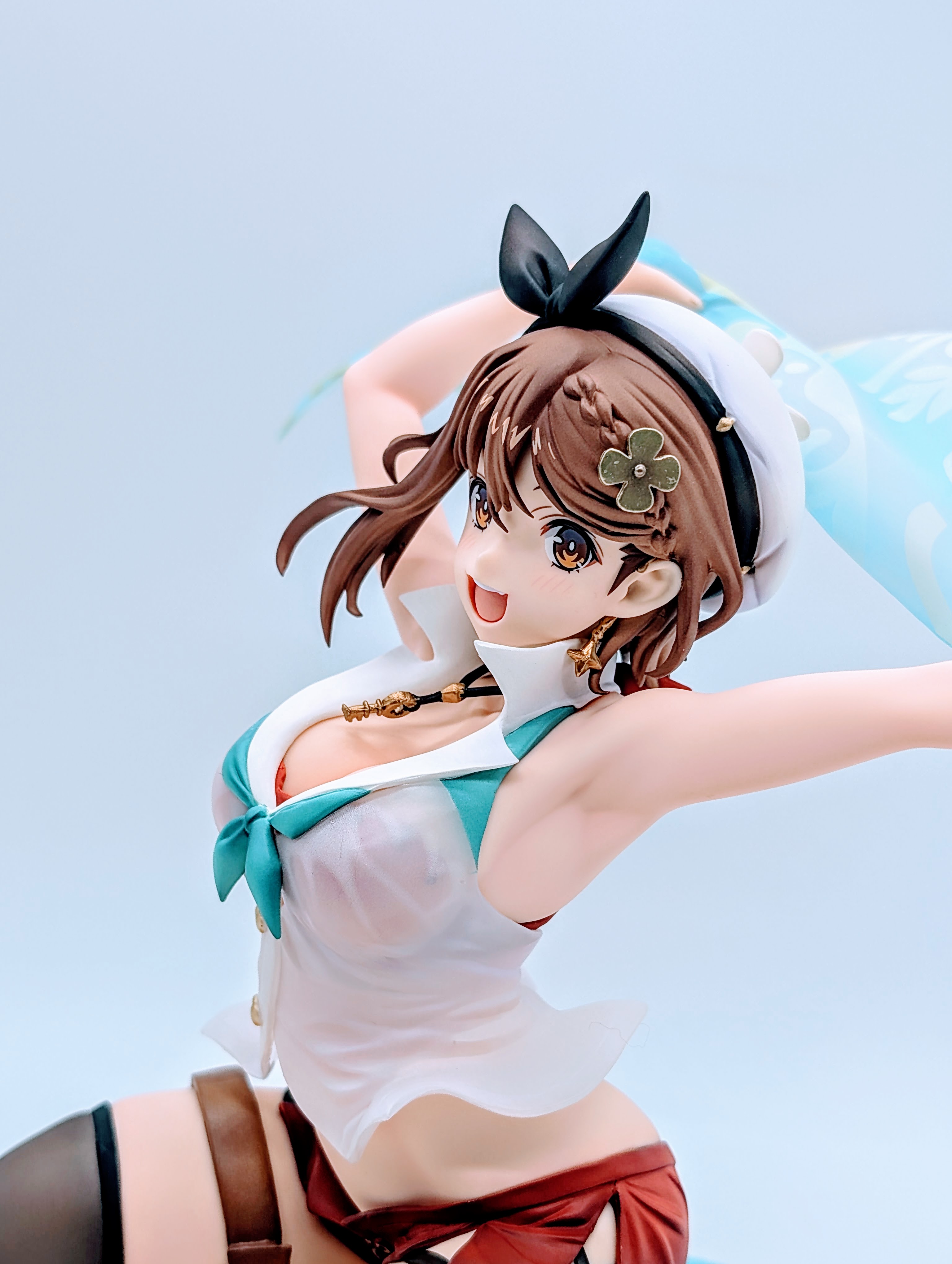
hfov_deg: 29.7
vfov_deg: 38.9
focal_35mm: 49
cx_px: 476
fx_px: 1792
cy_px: 632
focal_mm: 6.9
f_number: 1.68
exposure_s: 1/50.8
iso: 23
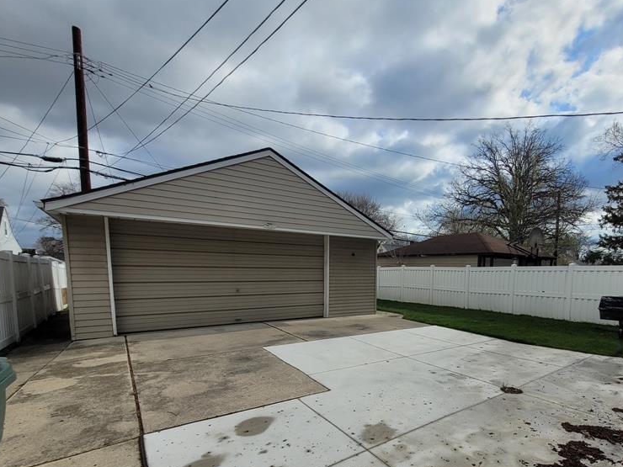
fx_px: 324
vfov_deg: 69.9
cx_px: 383
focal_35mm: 18
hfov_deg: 86.3
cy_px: 304
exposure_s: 1/2628
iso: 40
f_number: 2.2
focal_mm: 1.74
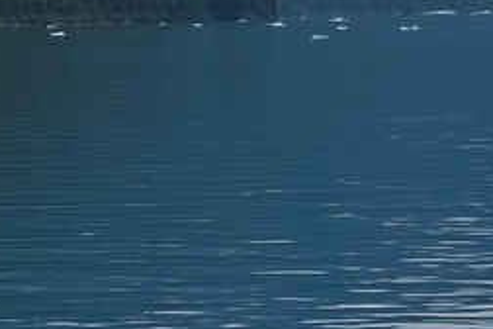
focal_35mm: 355
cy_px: -260
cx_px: 329
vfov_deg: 3.8
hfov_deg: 5.8
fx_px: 4861
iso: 100
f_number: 9
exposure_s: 1/320
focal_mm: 70
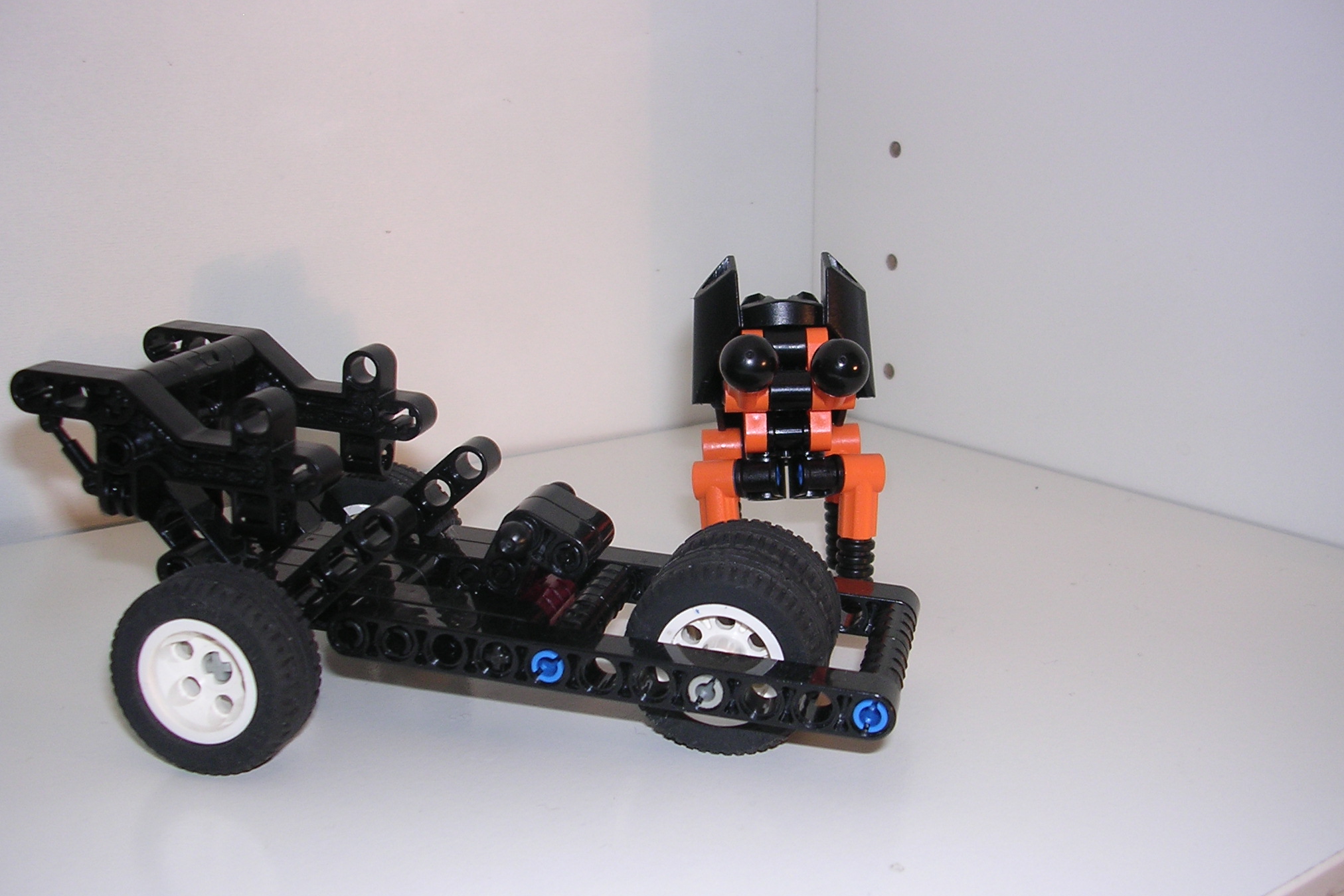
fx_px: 1493
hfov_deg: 48.5
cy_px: 437
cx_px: 669
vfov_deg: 33.4
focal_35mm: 40
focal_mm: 5.8
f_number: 2.8
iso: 100
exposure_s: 1/60.1
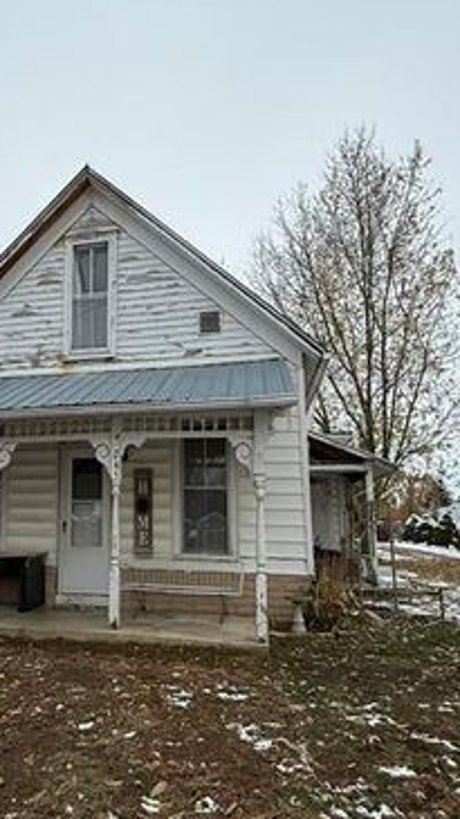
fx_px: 456
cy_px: 418
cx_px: 79
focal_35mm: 21
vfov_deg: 83.9
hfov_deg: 49.7
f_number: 2.2
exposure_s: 1/2320
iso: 50
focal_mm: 2.22
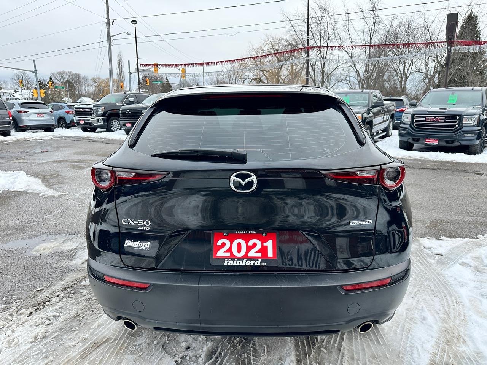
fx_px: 338
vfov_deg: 56.8
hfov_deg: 71.6
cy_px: 182
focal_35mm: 24
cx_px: 244
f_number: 1.78
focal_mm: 6.86
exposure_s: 1/667
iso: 80
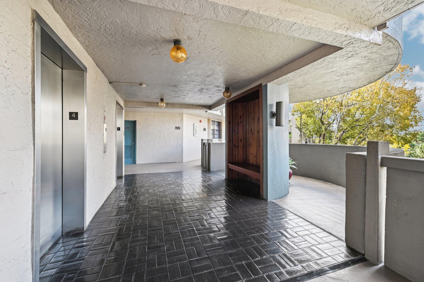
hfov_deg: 96.7
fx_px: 188
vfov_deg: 73.7
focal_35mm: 16
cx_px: 212
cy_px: 141
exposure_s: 1/25
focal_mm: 16
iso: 100
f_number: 8
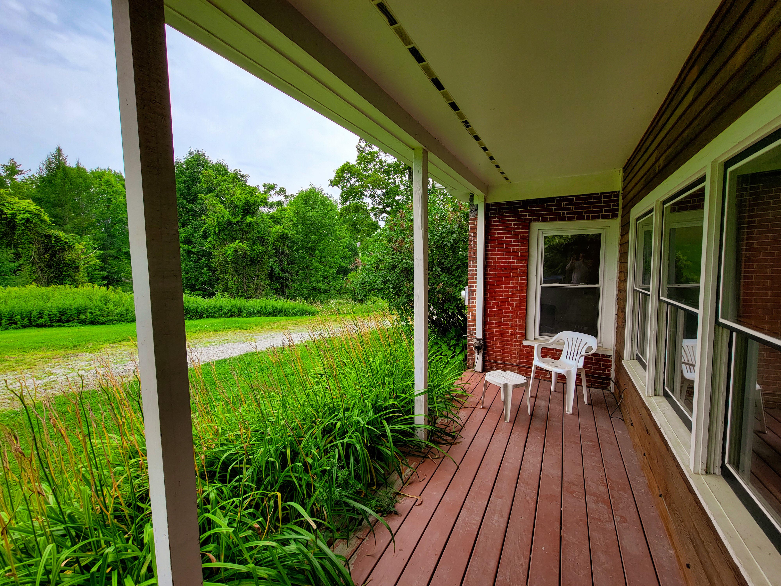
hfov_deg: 106.2
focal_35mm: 13
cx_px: 390
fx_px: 293
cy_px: 293
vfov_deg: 89.9
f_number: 2.2
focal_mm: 2.2
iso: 50
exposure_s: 1/440
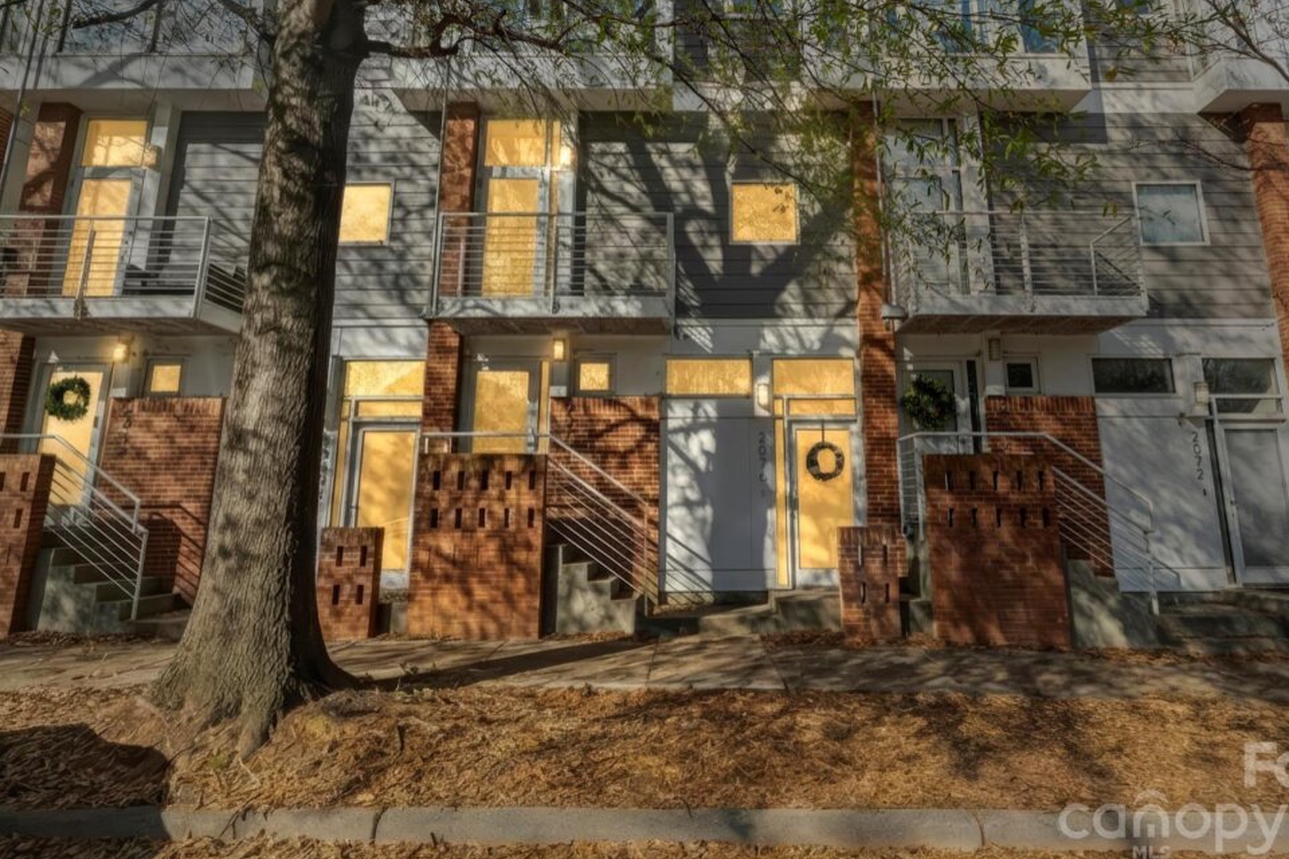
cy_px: 353
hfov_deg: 83.8
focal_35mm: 20
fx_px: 716
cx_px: 698
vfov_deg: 61.5
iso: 100
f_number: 8
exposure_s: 1/50
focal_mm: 16
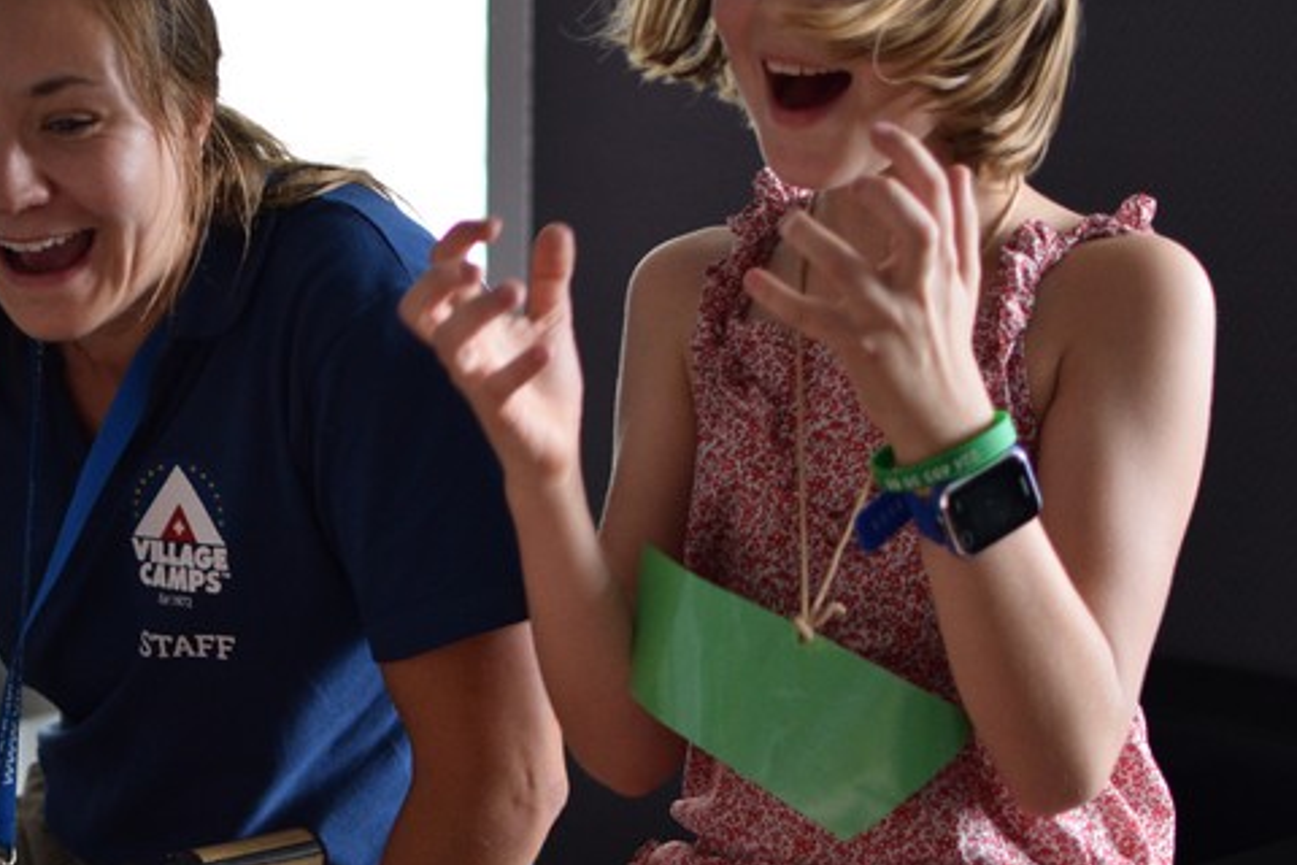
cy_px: 415
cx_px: 5
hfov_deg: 17.8
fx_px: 4037
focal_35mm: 112
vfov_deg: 12.2
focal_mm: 35
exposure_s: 1/320
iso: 500
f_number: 1.8
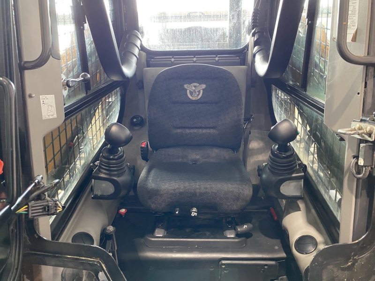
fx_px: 282
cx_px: 188
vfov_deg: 53.1
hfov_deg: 67.3
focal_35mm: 26
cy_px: 140
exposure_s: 1/60
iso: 400
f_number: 1.8
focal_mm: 4.25
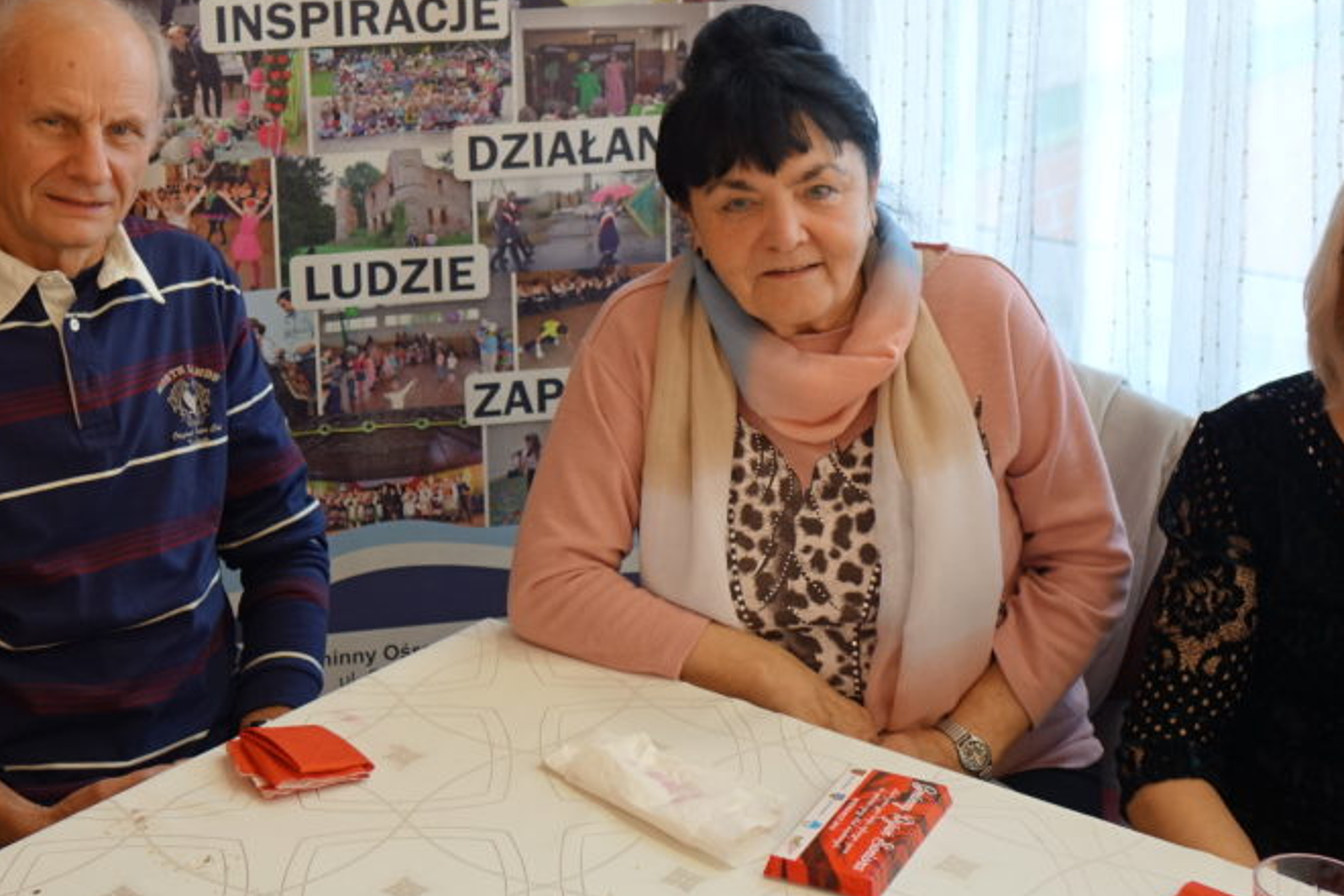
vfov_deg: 22.8
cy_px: 213
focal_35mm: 59
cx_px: 601
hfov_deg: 33.9
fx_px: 2202
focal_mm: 13.94
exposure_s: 1/40
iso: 320
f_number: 2.8
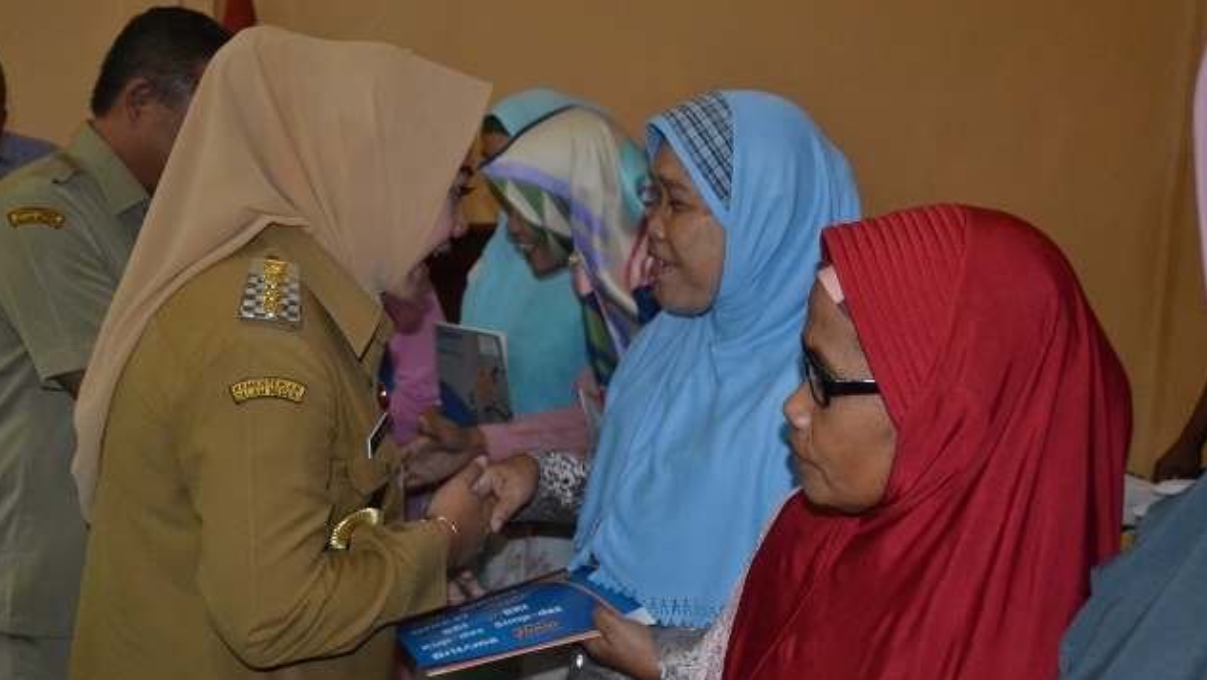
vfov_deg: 33.7
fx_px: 1121
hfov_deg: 56.6
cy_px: 362
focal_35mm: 35
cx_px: 600
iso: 2200
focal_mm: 22
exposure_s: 1/60
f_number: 3.8
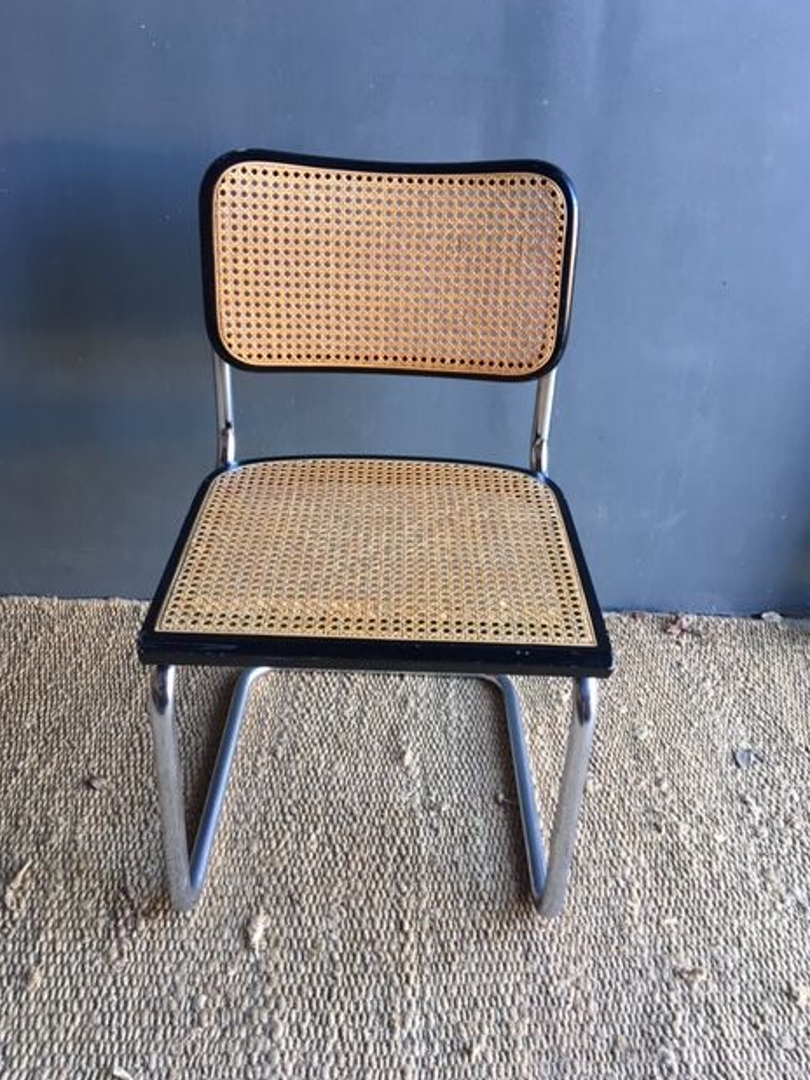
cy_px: 534
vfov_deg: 60.0
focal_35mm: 30
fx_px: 936
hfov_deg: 46.8
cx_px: 410
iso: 64
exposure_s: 1/33
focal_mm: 4.15
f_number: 2.2
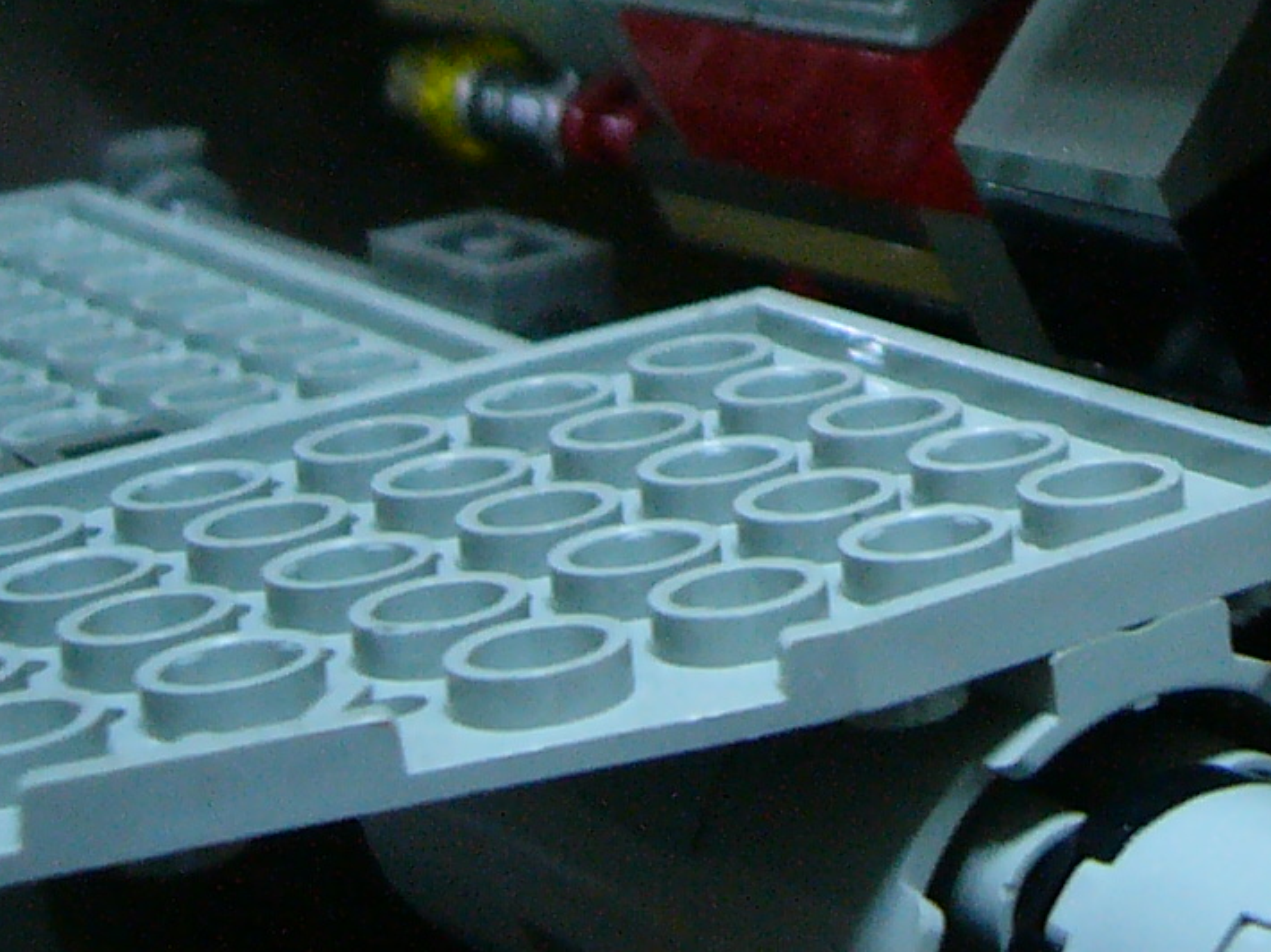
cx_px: 1554
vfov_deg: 14.1
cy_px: -234
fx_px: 3707
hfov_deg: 18.4
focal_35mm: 101
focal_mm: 5.8
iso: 200
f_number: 2.8
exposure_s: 1/8
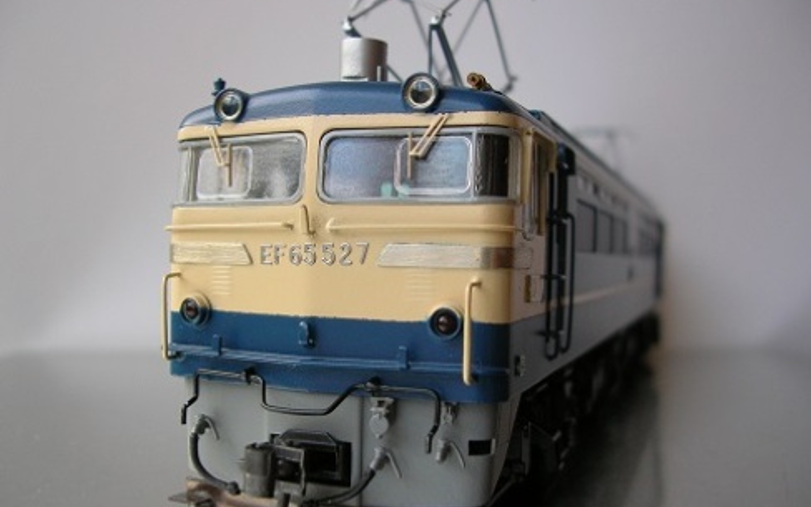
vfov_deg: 33.6
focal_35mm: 38
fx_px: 840
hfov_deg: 51.5
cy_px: 260
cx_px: 402
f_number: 2.8
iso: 50
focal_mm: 5.8
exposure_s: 1/57.2
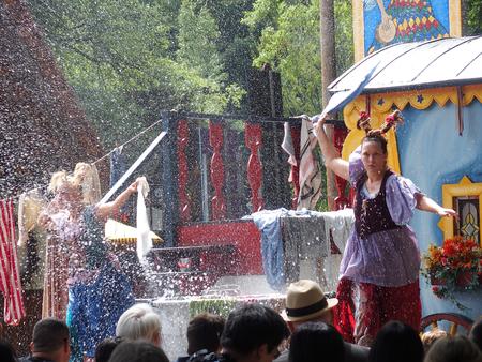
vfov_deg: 9.9
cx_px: 241
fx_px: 2090
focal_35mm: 150
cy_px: 181
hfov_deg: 13.2
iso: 100
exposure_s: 1/400
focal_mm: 31.8
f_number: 3.5
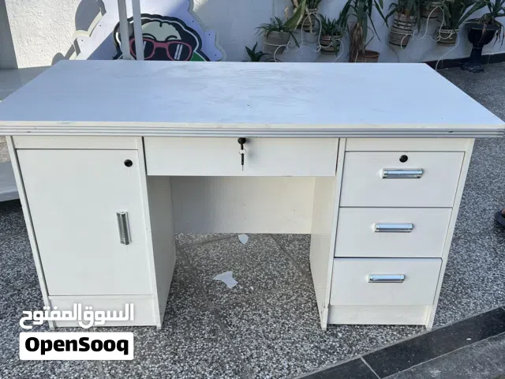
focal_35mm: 26
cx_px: 252
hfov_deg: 67.3
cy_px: 190
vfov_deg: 53.1
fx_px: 379
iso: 50
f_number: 1.5
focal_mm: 5.7
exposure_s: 1/1751
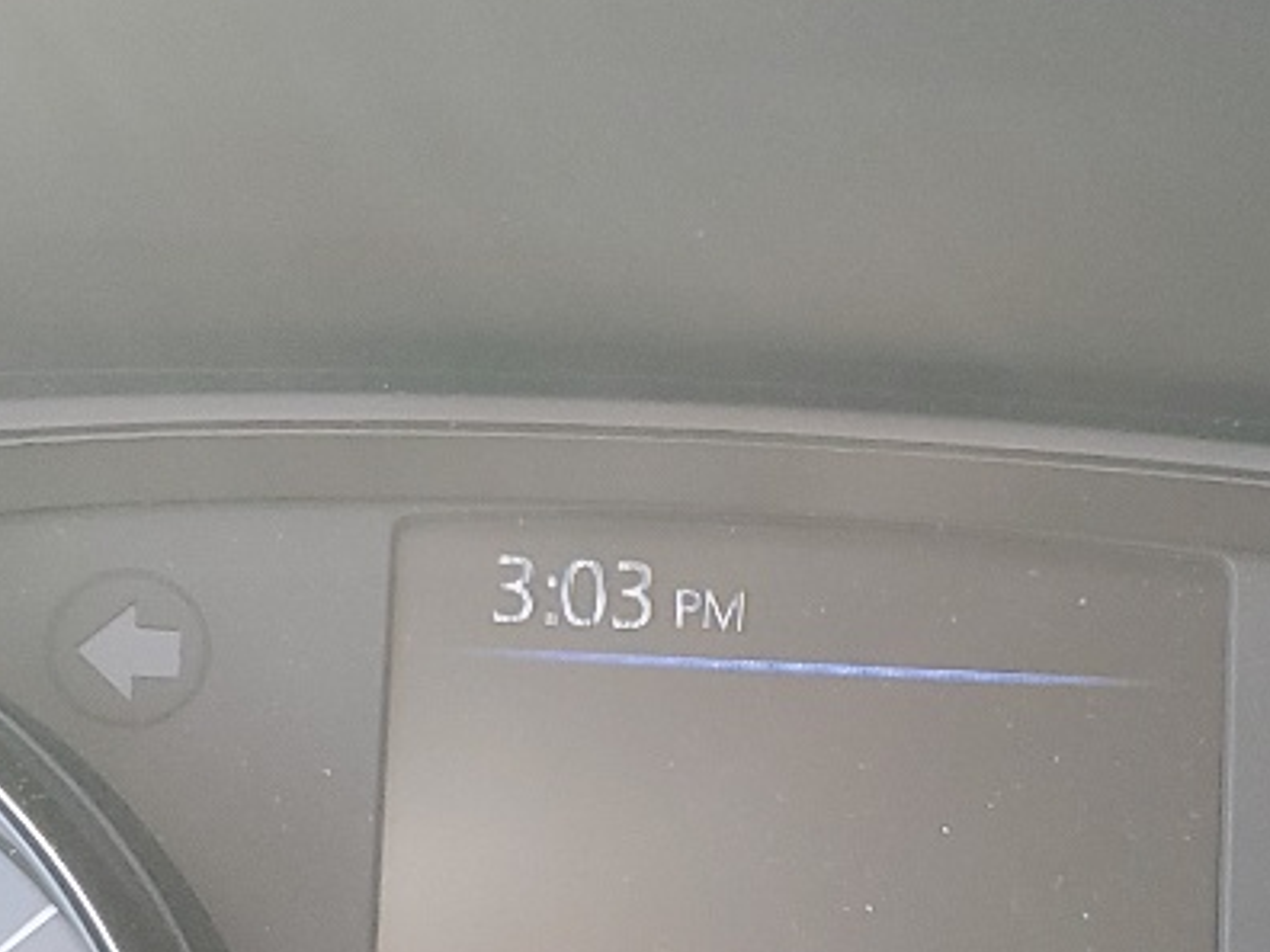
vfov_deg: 13.9
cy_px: 952
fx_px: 3852
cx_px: 879
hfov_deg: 18.6
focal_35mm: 105
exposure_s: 1/60.2
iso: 64
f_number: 1.5
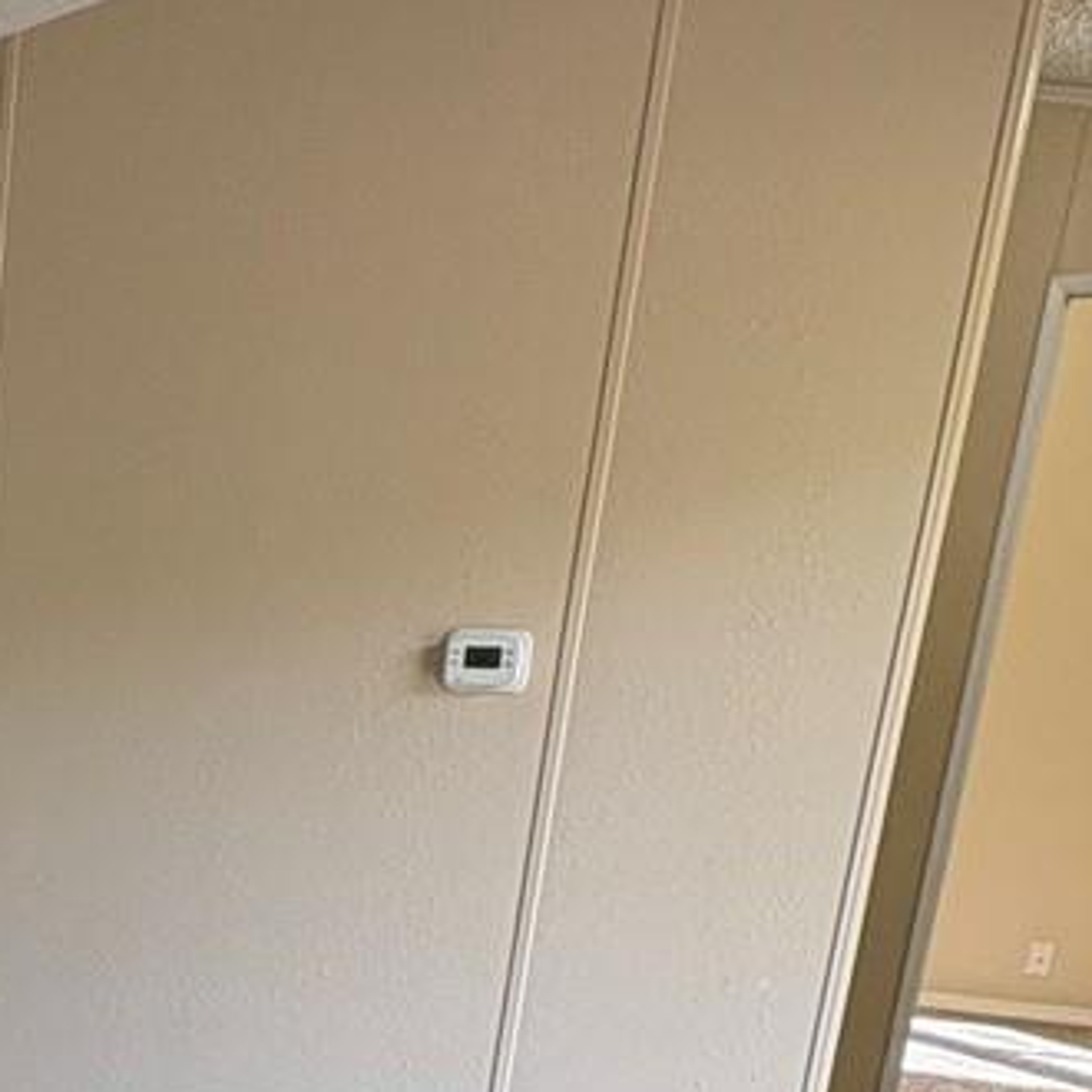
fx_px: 2141
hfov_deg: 23.5
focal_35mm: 60
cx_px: -493
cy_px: 1241
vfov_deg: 26.1
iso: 160
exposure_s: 1/120
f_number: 2.2
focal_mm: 2.22
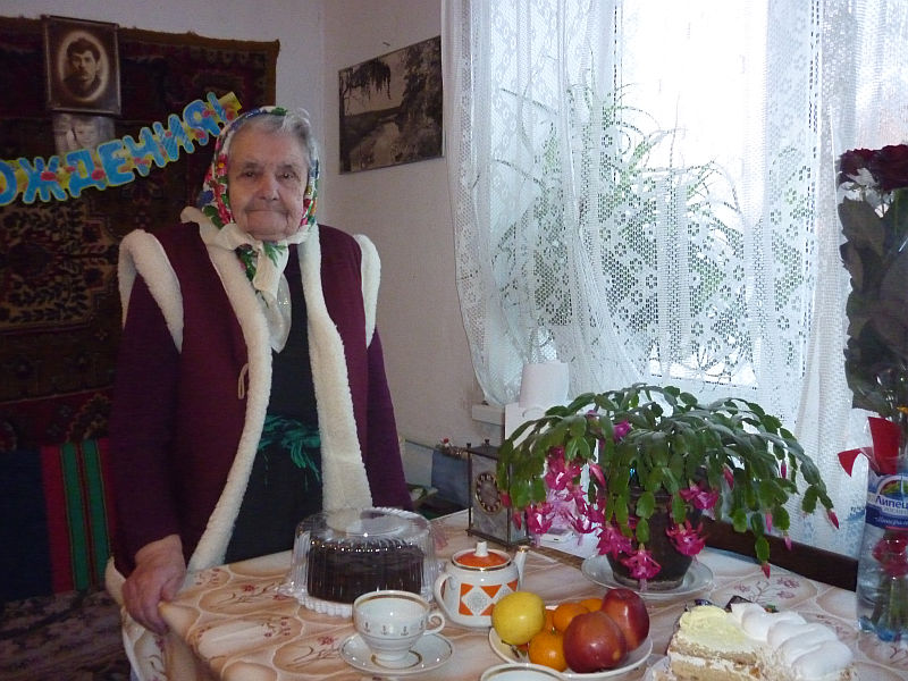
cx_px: 454
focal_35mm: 33
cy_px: 340
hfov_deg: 55.4
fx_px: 866
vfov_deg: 42.9
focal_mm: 5.5
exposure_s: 1/80
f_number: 2.8
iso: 800
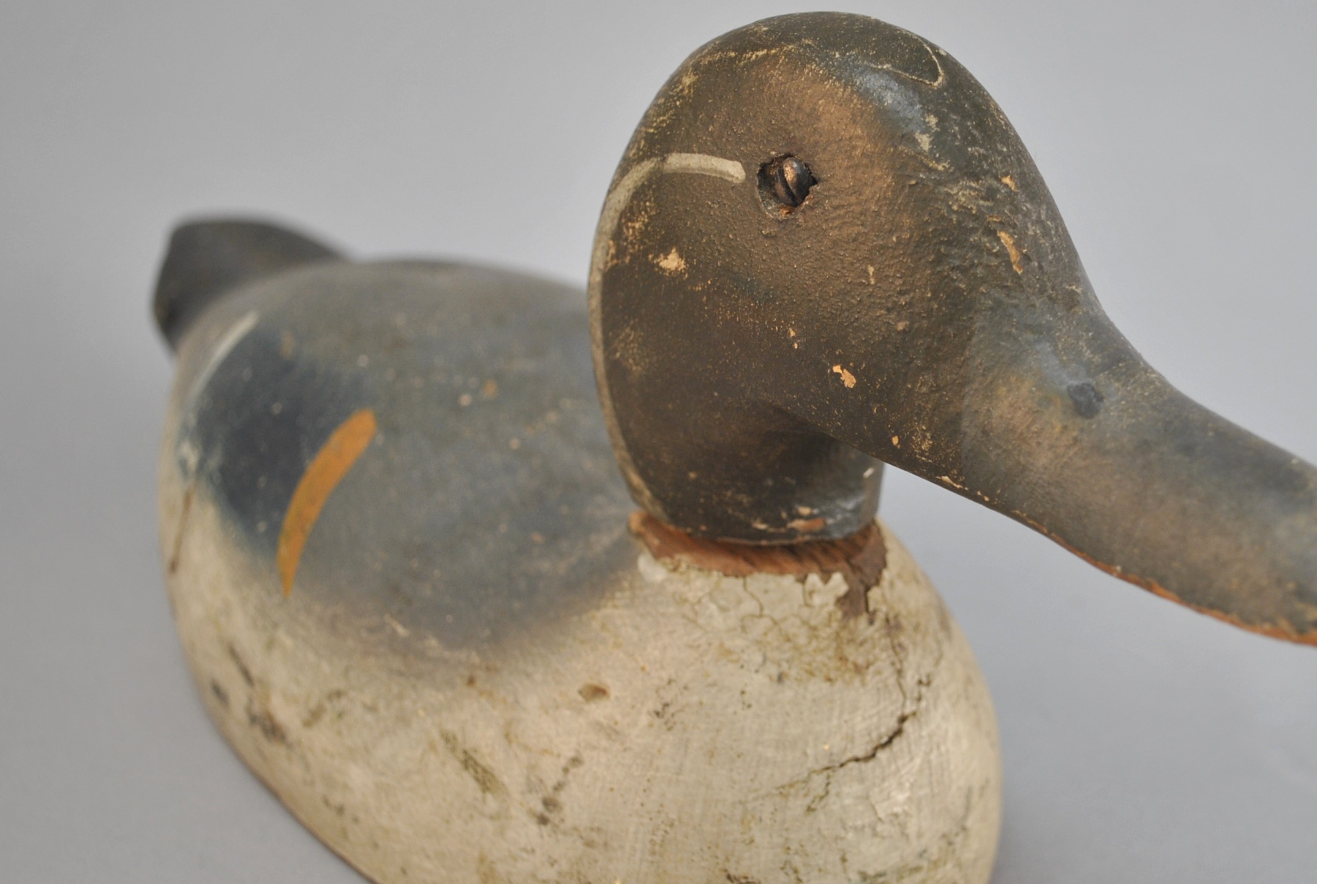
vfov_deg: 19.4
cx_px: 871
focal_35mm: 71
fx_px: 2591
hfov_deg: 28.3
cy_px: 509
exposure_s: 1/30
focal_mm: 35
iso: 200
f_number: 5
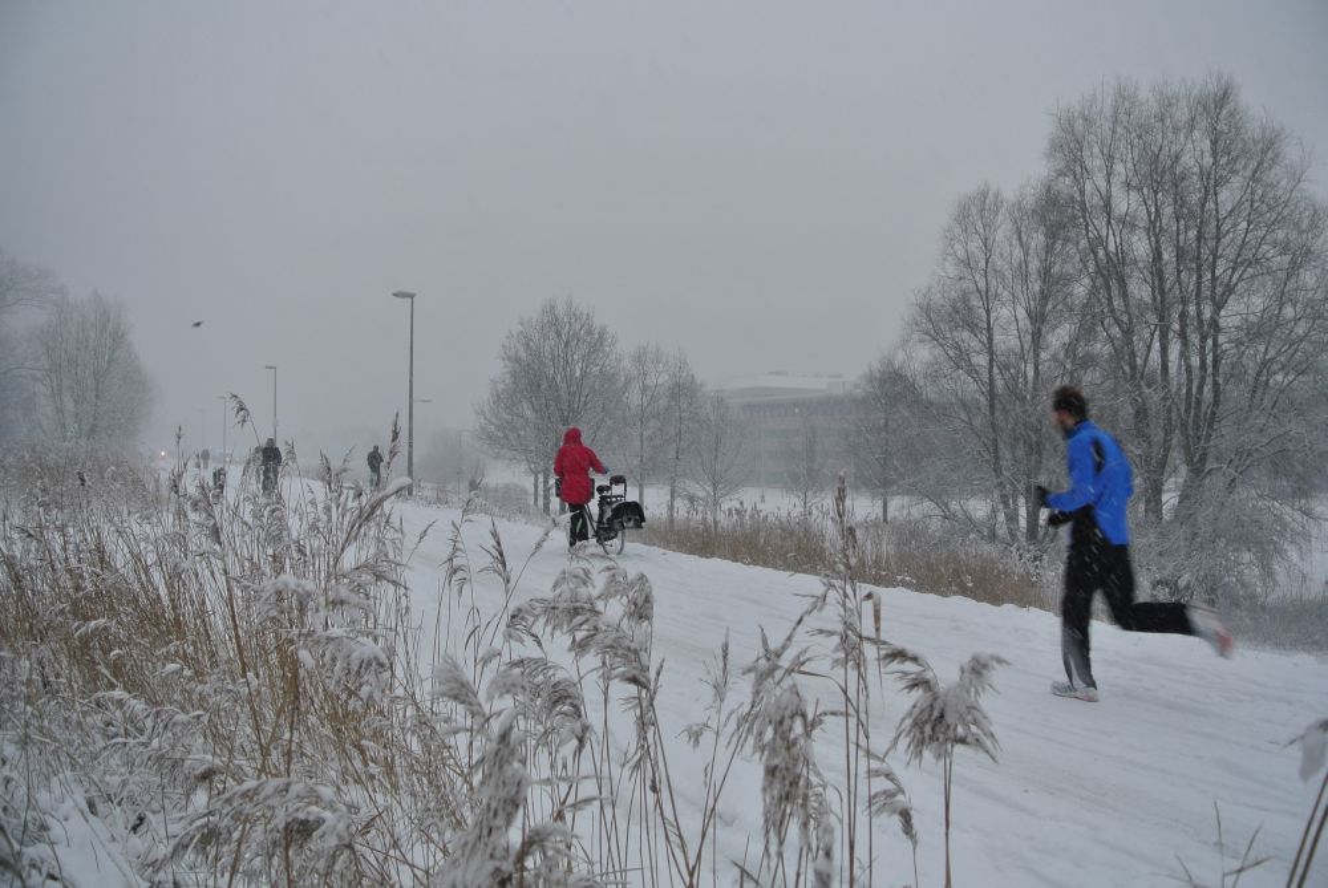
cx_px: 664
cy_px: 444
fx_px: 997
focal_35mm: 27
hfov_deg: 67.3
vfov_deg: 48.0
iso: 100
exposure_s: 1/60
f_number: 3.5
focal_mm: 10
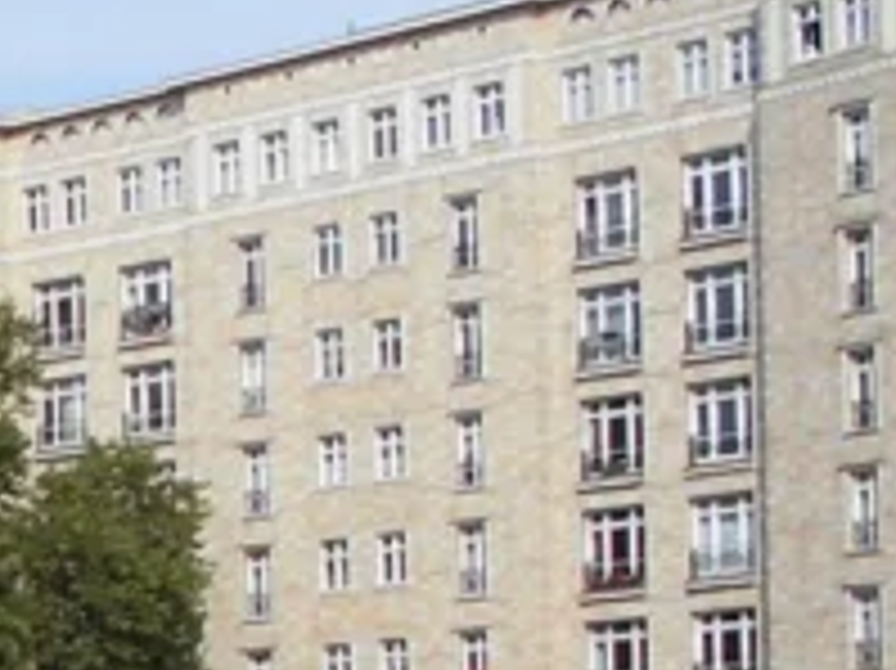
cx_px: -977
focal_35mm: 149
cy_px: 1093
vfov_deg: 9.6
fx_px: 3854
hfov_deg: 11.7
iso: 64
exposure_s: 1/640
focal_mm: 5.3
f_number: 3.4
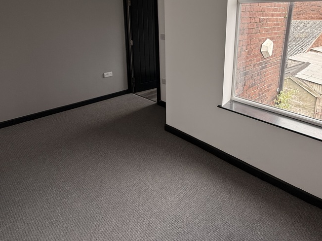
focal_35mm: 22
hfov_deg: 76.1
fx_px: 205
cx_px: 178
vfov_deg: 57.5
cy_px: 56
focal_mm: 2.22
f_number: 2.2
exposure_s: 1/99
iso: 100
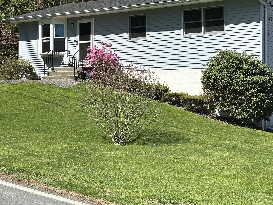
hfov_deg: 31.6
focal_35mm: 61
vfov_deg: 24.0
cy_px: 78
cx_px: 164
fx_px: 481
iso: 64
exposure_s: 1/3731
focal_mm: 6.86
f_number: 1.78
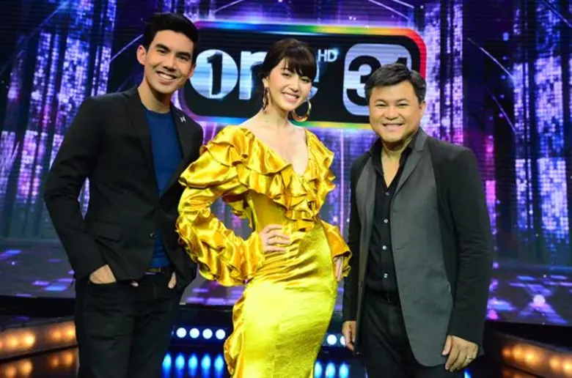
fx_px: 903
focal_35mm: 57
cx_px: 286
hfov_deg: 35.1
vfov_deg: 23.7
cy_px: 189
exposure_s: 1/800
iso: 6400
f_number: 4.2
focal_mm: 38
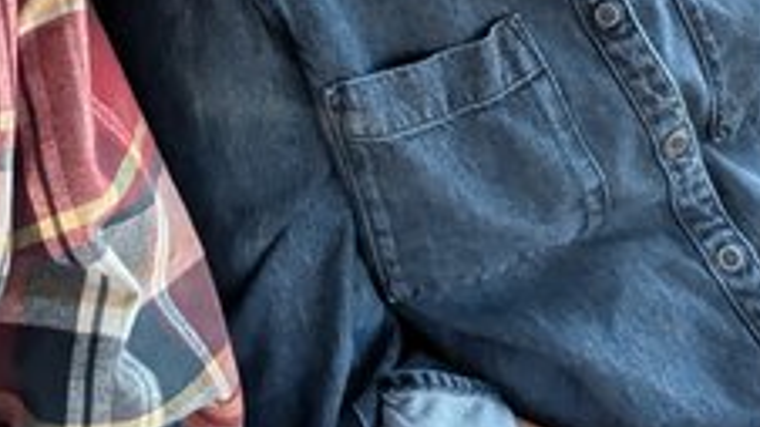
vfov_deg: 13.2
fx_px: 1632
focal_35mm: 81
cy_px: -380
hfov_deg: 25.3
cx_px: 50
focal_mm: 2.74
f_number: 2.2
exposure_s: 1/235
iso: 45
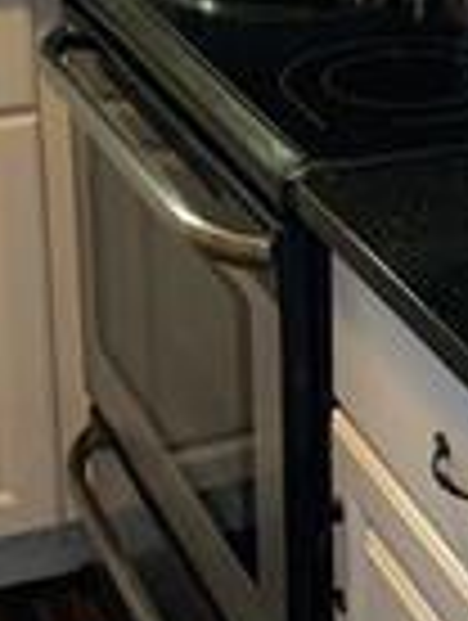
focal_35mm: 113
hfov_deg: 12.9
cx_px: 504
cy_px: 86
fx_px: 2031
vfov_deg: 17.2
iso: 320
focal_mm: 4.25
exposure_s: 1/60
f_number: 1.8
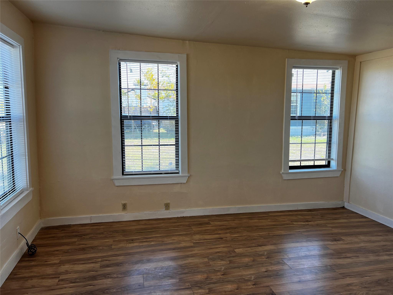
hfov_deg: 67.3
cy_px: 148
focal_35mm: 26
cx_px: 196
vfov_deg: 53.1
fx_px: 295
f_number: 1.5
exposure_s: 1/152
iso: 50
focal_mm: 5.7
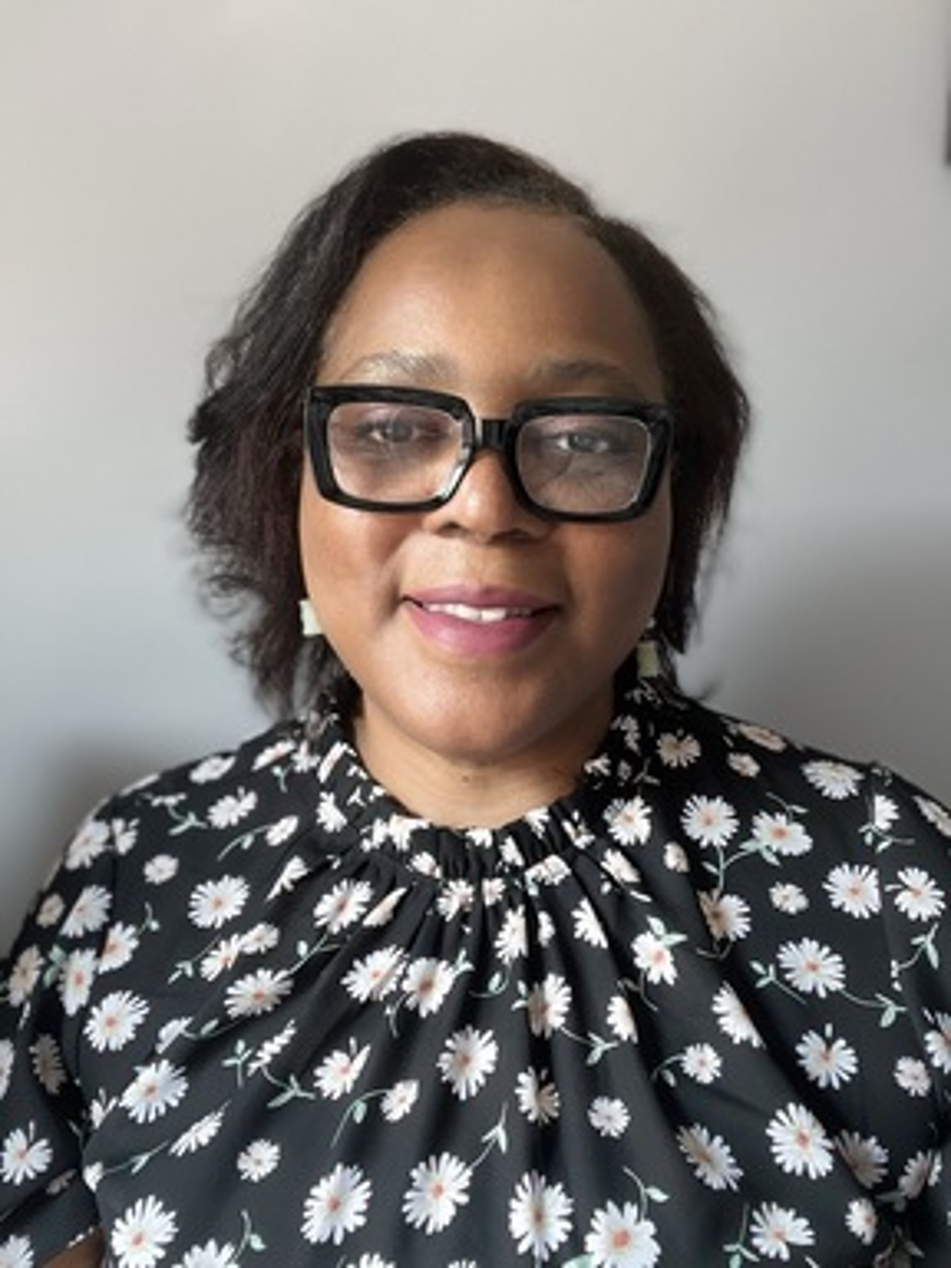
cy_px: 634
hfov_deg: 46.8
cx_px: 476
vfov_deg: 60.0
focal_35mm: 30
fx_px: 1099
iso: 200
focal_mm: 2.71
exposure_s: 1/60
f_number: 2.2
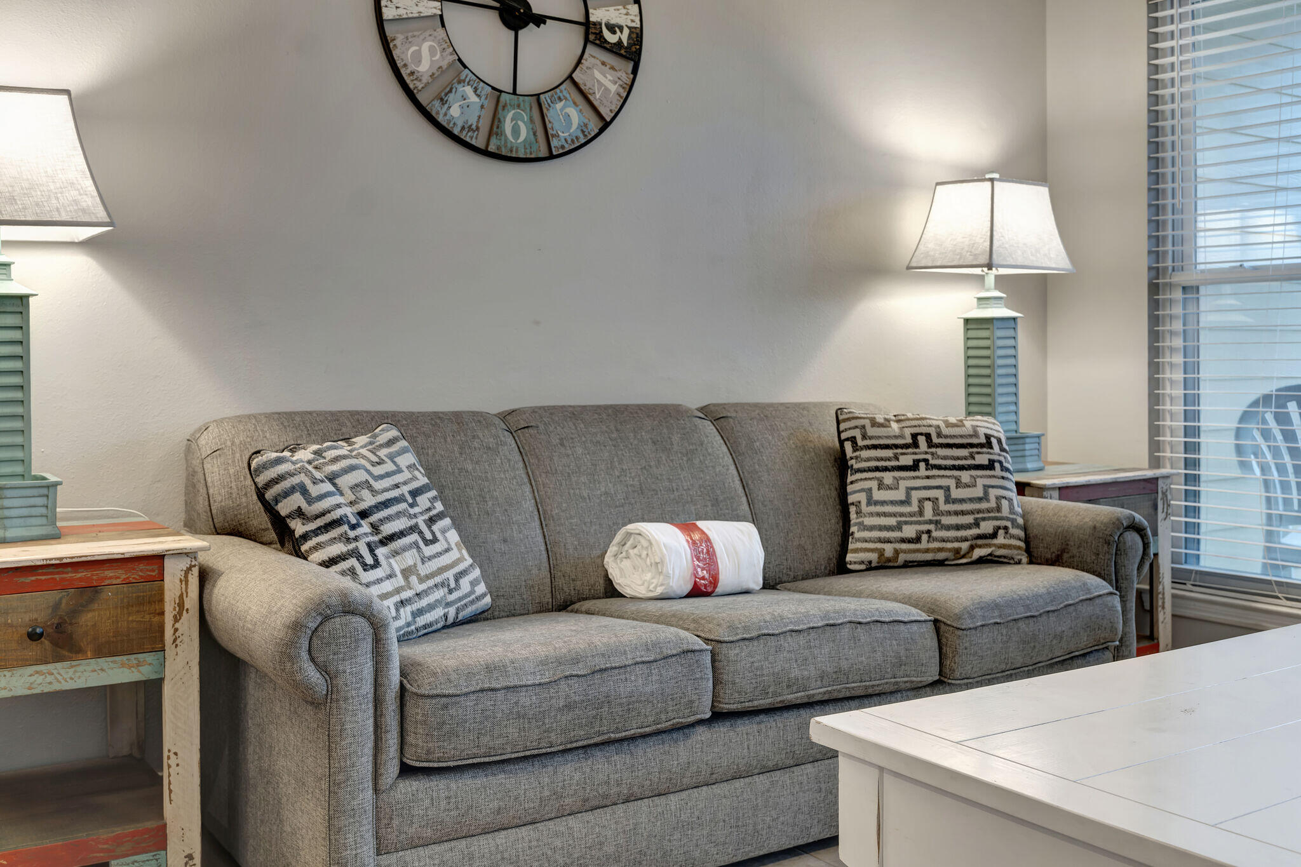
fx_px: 1301
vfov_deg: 36.9
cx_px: 650
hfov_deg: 53.1
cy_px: 434
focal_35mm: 36
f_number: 6.3
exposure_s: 1/6
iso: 400
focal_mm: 36
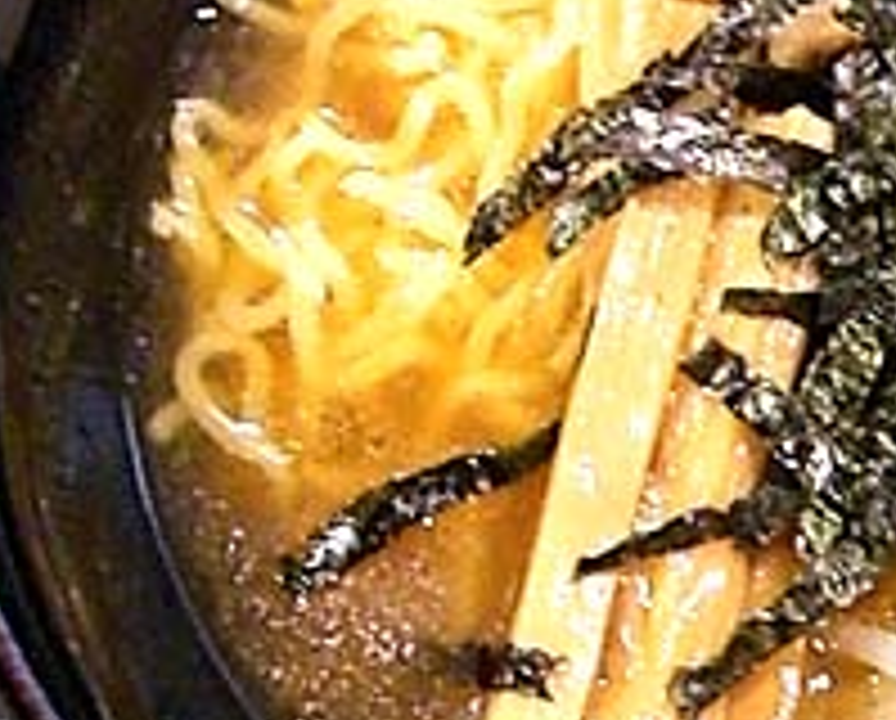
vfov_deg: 16.6
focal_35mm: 93
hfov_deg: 19.9
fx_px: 2471
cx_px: 923
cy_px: 299
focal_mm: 6.2
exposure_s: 1/20
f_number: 2.7
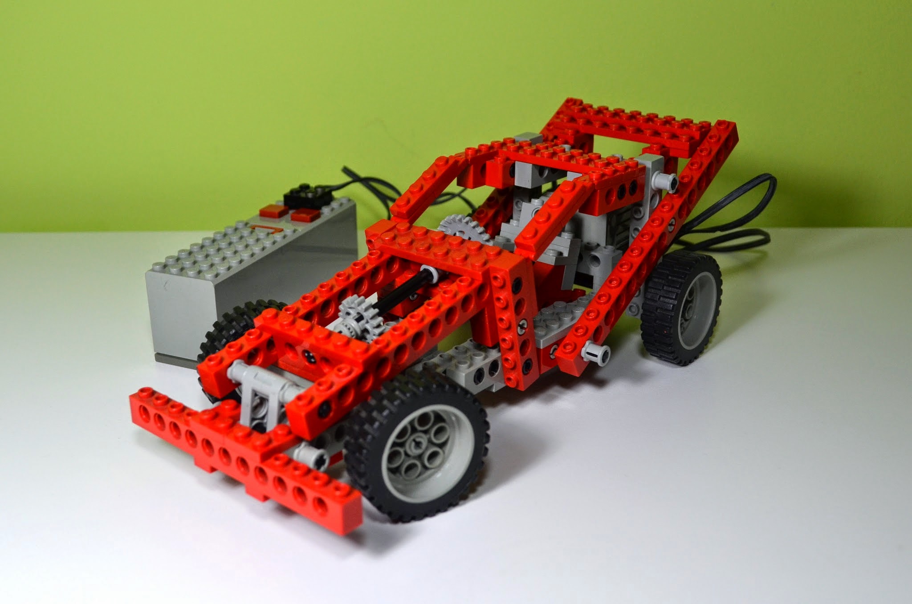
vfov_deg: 36.7
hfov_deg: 53.2
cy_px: 302
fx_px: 910
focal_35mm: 36
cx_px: 456
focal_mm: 24
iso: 400
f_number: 5.6
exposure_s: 1/125
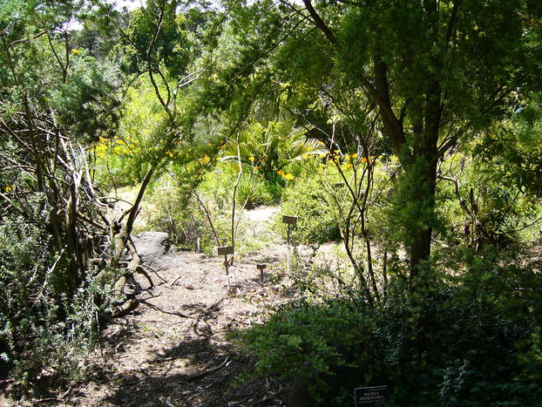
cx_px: 275
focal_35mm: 36
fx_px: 564
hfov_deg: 51.3
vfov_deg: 39.7
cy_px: 201
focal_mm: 5.8
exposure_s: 1/200
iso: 50
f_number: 2.8
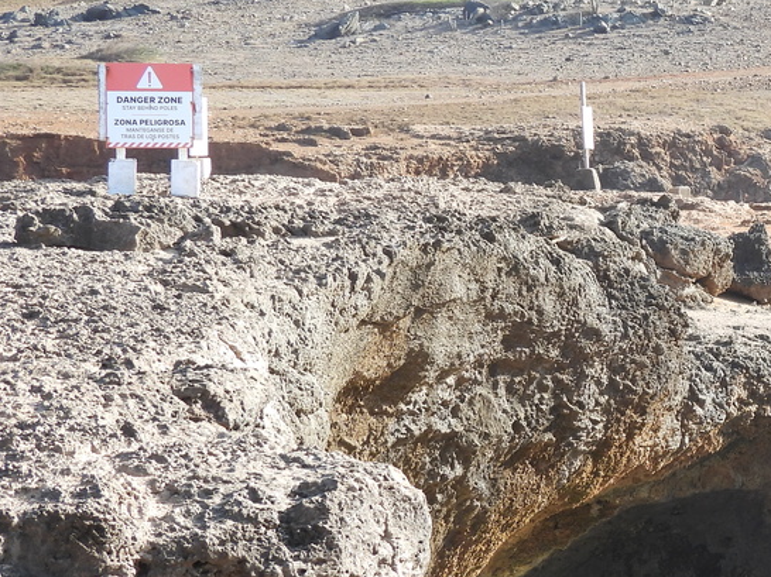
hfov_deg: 14.8
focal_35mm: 129
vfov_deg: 11.5
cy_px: 308
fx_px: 2872
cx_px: 895
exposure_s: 1/320
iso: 100
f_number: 3.5
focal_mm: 9.8
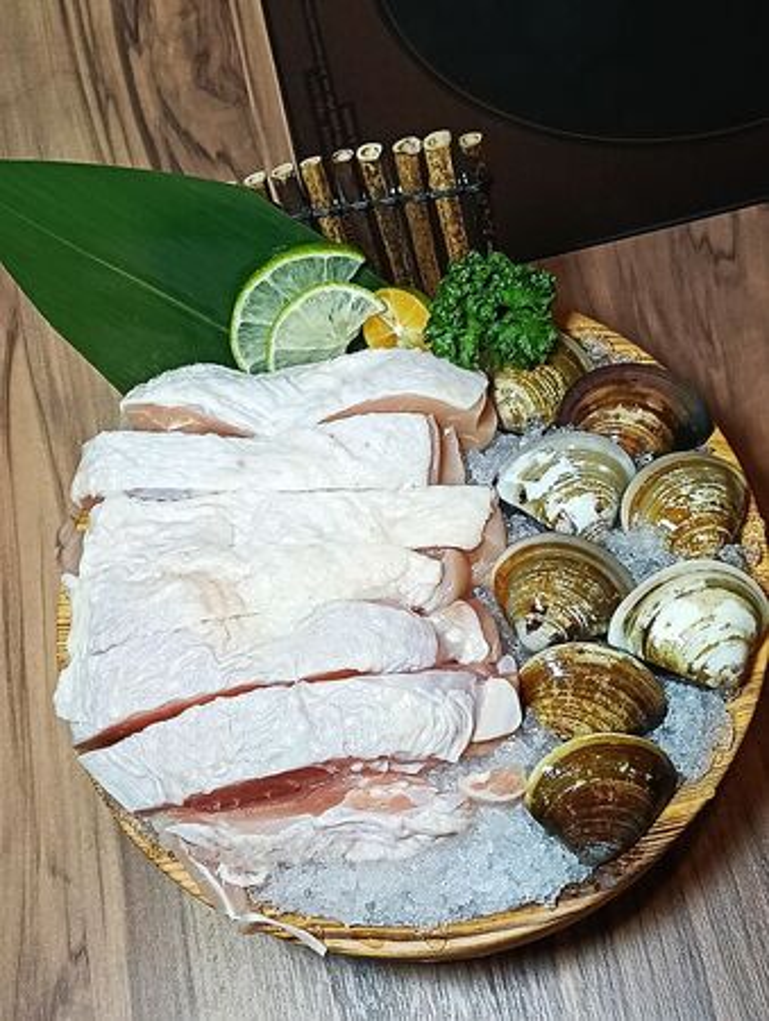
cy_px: 510
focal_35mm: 49
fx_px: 1447
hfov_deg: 29.8
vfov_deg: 38.9
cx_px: 384
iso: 100
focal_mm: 3.98
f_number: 1.8
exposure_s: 1/30
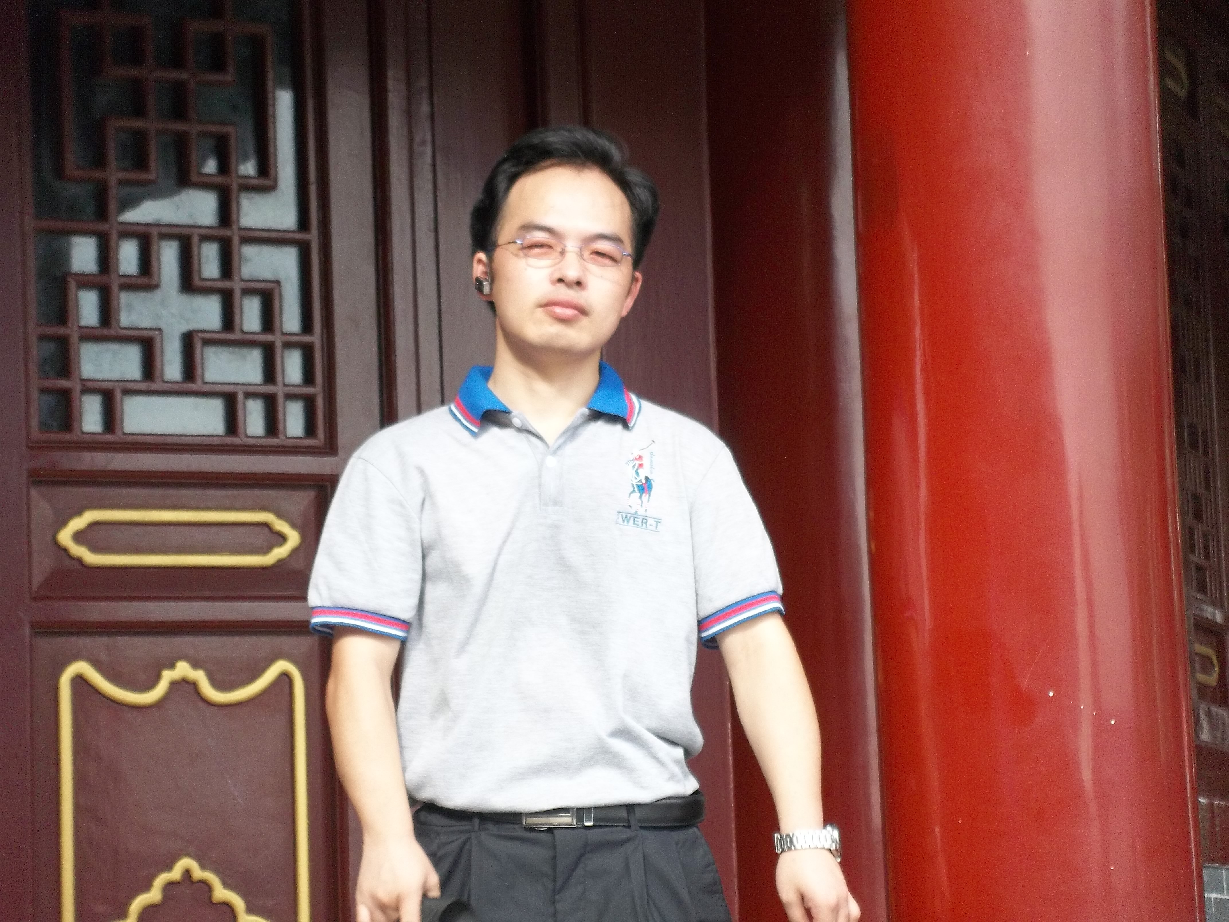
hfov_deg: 14.6
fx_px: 4793
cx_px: 614
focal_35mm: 135
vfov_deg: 11.0
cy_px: 461
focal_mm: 24.5
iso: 160
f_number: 5.9
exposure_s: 1/100
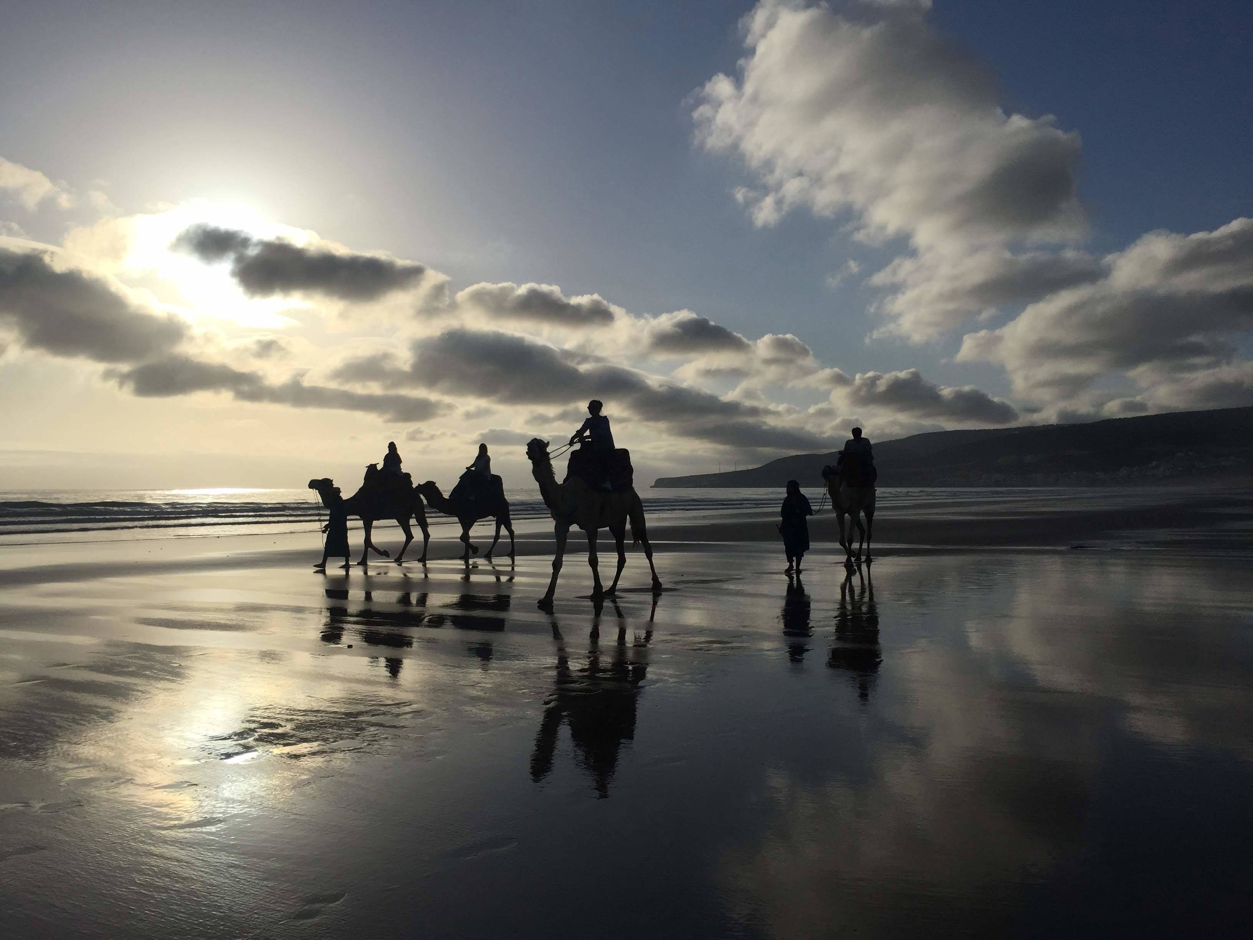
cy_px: 470
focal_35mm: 29
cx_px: 626
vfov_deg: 48.2
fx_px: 1050
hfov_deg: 61.7
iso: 32
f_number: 2.2
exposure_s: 1/13333
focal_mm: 4.15
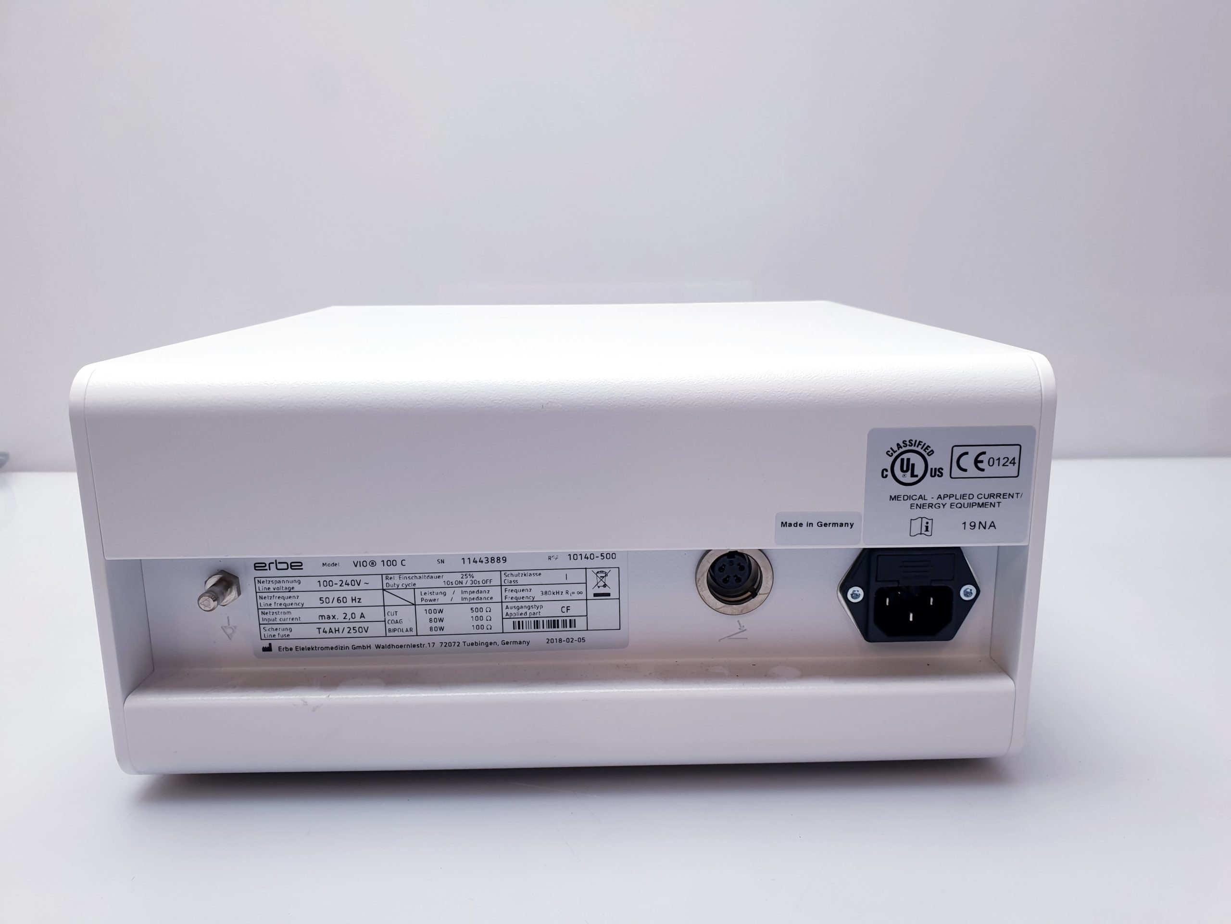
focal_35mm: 26
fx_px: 925
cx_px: 616
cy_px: 462
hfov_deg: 67.3
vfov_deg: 53.1
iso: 50
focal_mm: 4.3
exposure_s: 1/50
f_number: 2.4
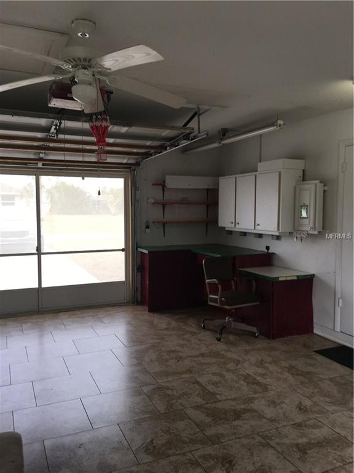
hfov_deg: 48.2
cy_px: 236
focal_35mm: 29
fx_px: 395
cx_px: 177
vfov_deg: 61.7
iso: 25
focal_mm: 4.15
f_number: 2.2
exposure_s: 1/60
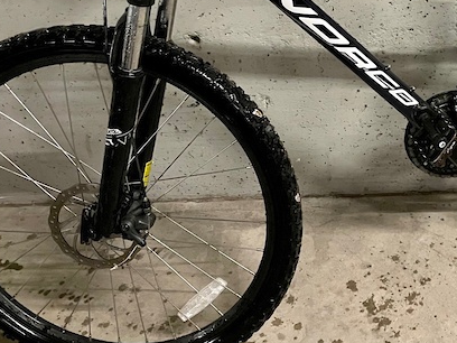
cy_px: 33
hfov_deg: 36.3
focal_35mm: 51
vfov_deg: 27.5
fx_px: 673
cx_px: 360
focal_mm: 4.2
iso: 640
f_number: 1.6
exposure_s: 1/30
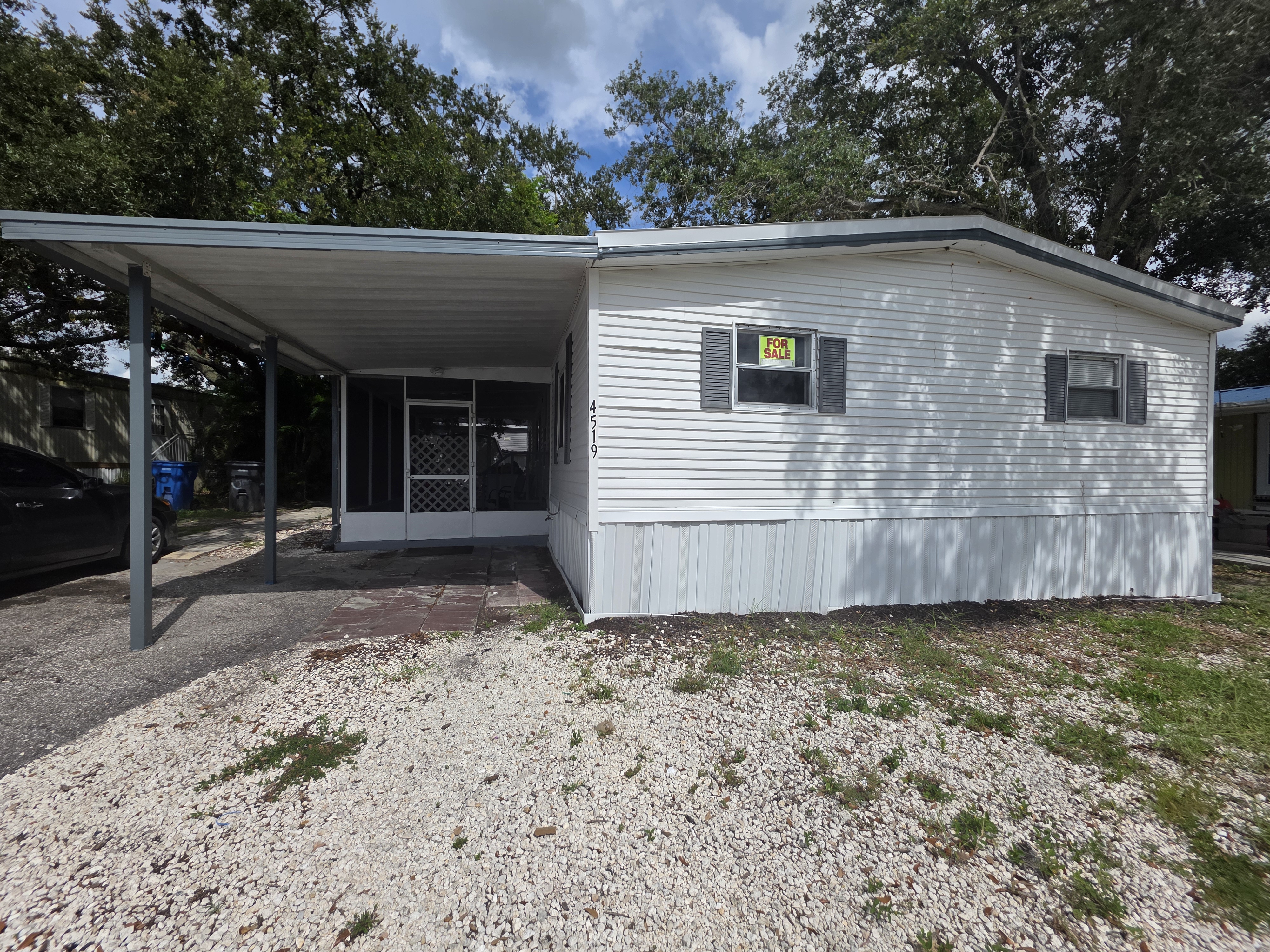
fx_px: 477
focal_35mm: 13
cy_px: 476
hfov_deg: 106.2
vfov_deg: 89.9
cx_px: 635
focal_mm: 2.2
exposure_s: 1/3788
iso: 40
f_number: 1.9
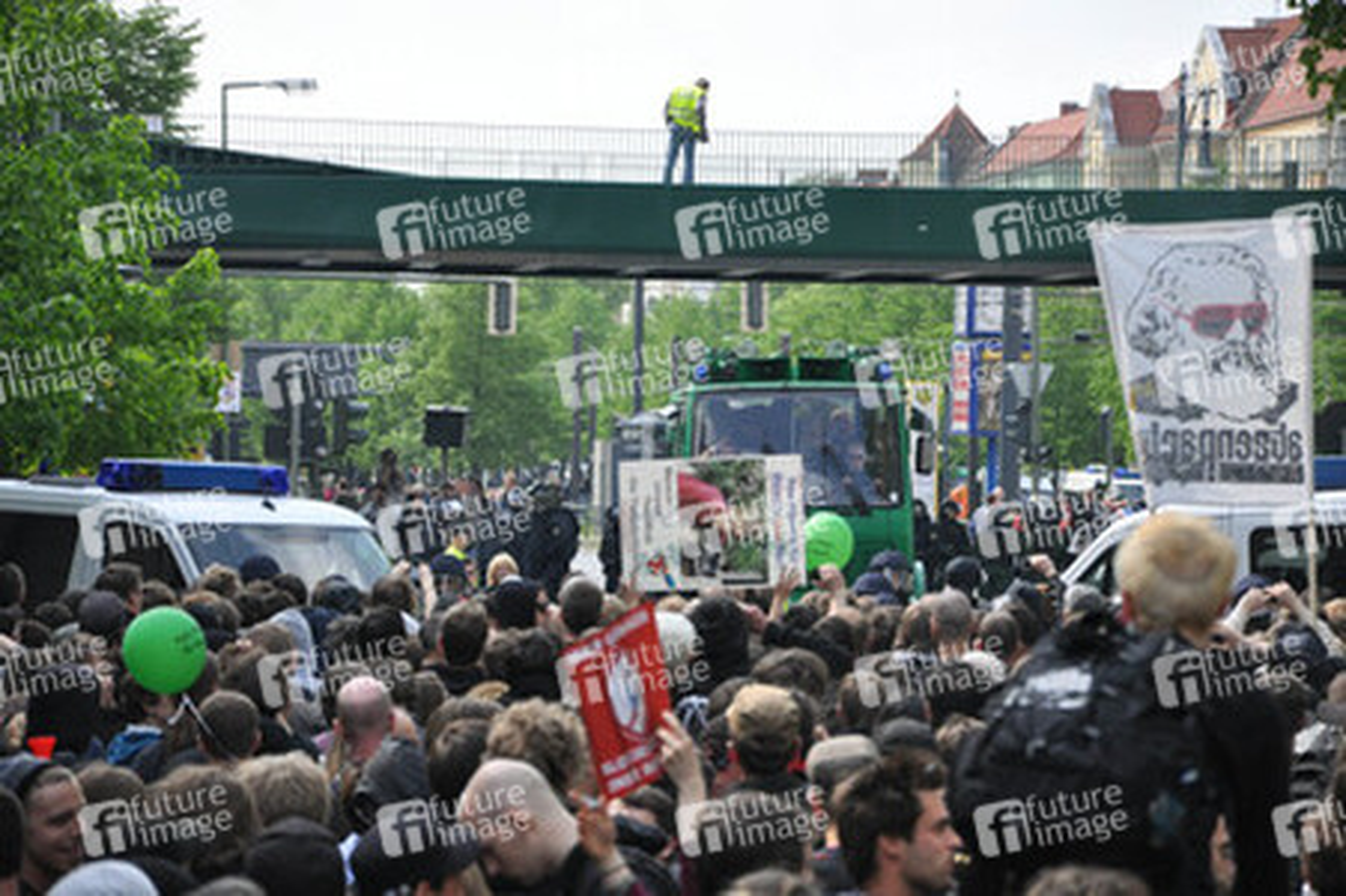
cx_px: 673
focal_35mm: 158
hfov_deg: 13.0
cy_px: 448
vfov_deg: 8.7
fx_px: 5884
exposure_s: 1/1600
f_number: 6.3
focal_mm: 105
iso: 800
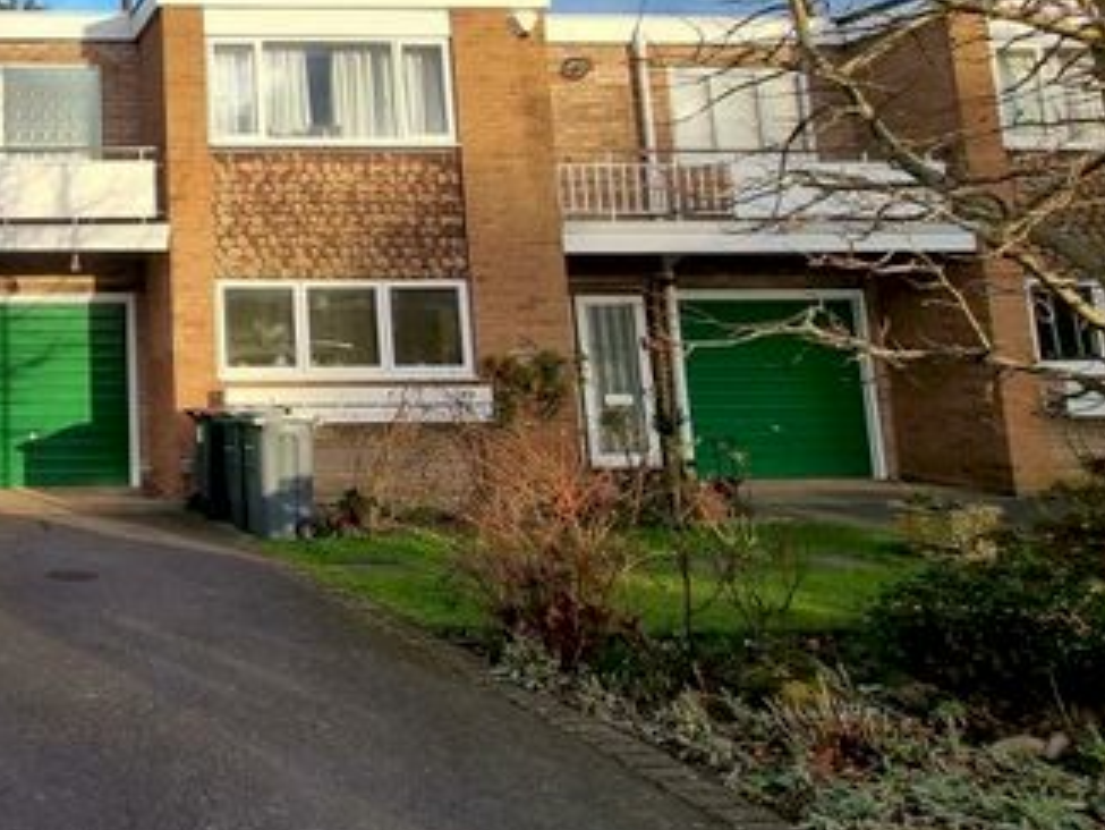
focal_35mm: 28
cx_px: -17
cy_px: 223
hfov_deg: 50.4
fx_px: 894
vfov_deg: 48.2
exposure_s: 1/648
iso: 50
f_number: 2.2
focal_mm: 2.2
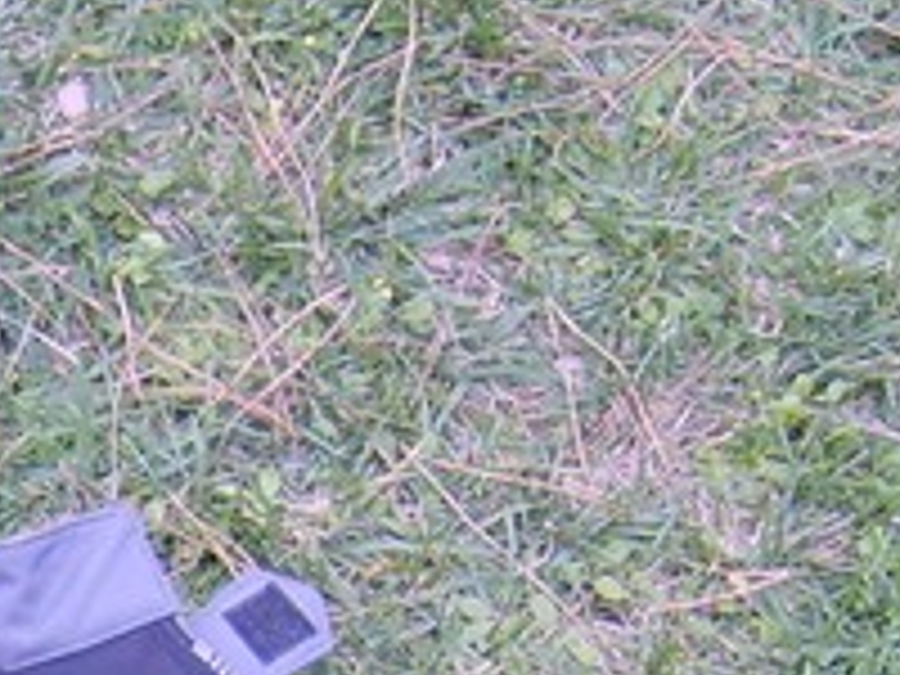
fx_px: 3640
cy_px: 1292
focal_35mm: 140
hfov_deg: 13.6
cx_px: -284
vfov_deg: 9.9
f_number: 2.8
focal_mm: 5.8
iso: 64
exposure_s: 1/30
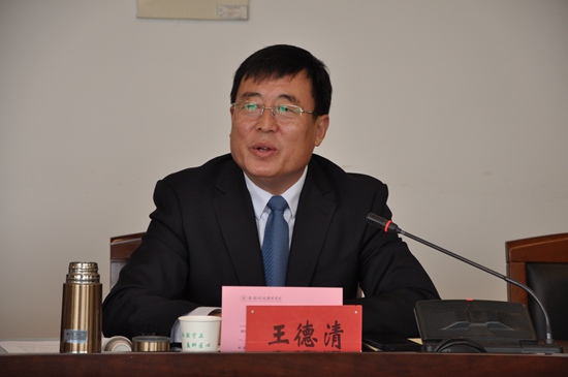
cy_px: 188
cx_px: 284
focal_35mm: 147
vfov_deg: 9.3
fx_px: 2316
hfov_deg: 14.0
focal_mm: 98
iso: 640
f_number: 5.6
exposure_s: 1/60
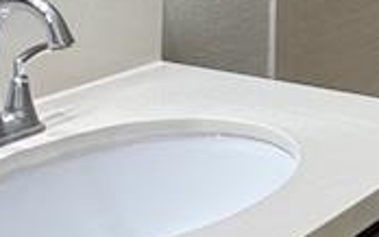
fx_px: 1127
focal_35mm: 109
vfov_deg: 11.4
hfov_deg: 17.8
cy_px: -137
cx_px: 499
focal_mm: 2.22
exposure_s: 1/120
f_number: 2.2
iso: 250
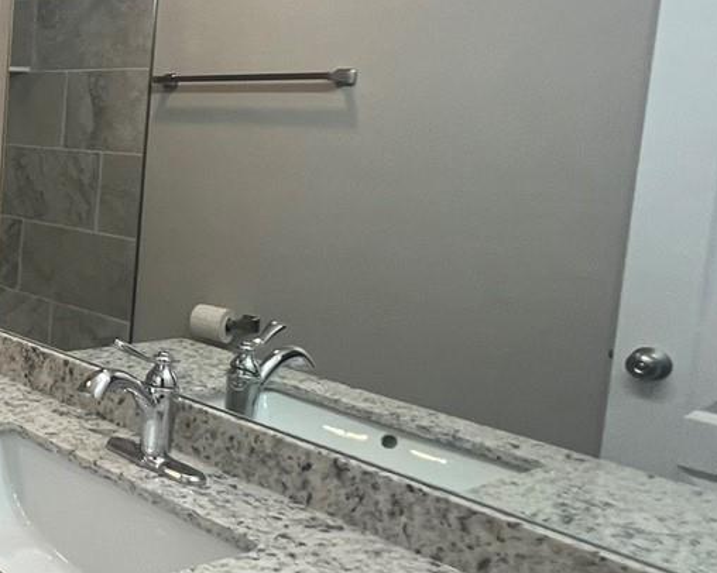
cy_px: 202
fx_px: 848
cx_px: -192
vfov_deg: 37.0
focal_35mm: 40
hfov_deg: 34.2
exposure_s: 1/120
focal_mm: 1.57
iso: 200
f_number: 1.8
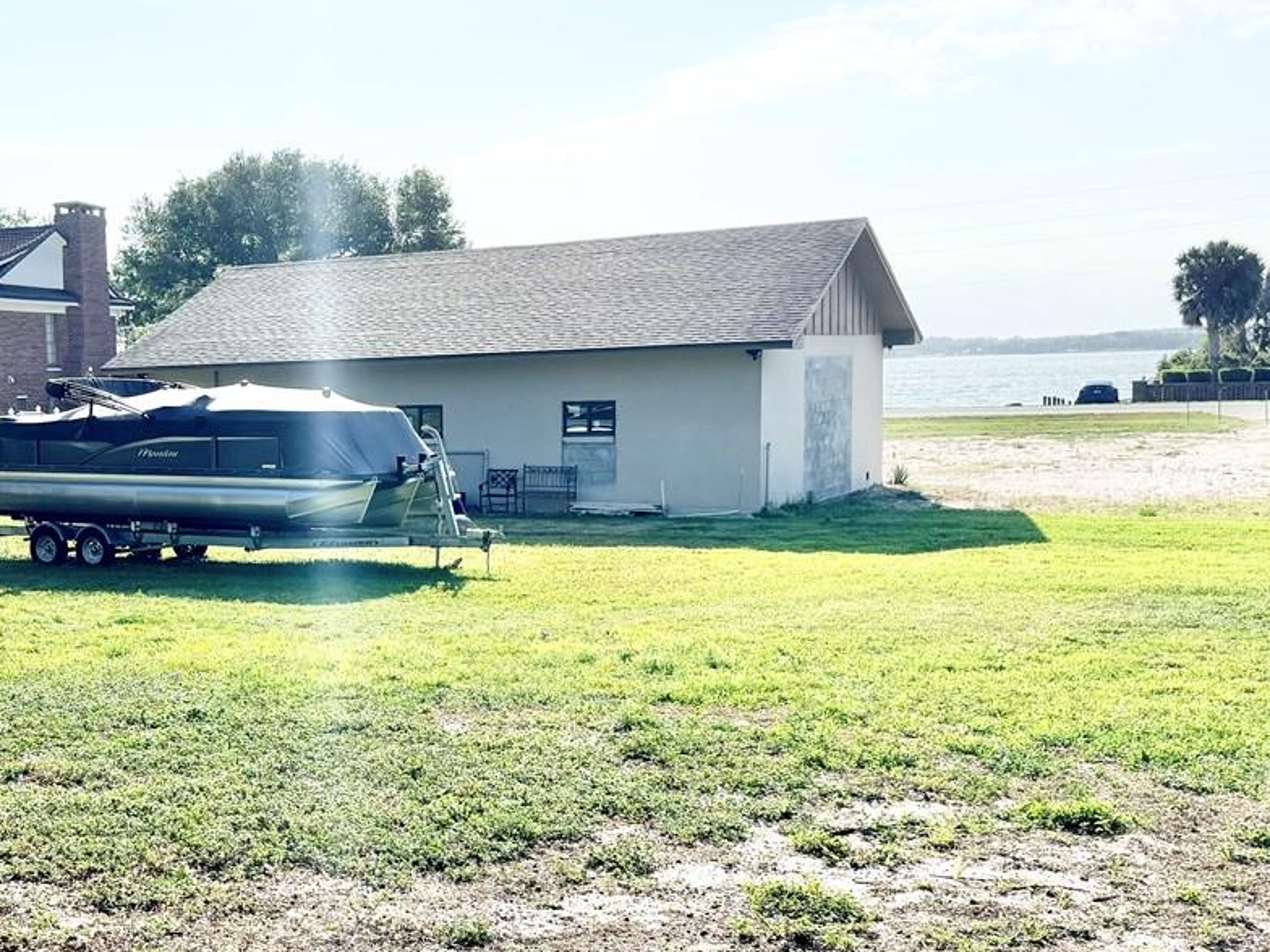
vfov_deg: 29.6
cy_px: 581
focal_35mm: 49
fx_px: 1798
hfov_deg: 37.1
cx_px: 194
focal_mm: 6.76
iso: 100
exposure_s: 1/6173
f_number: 1.78
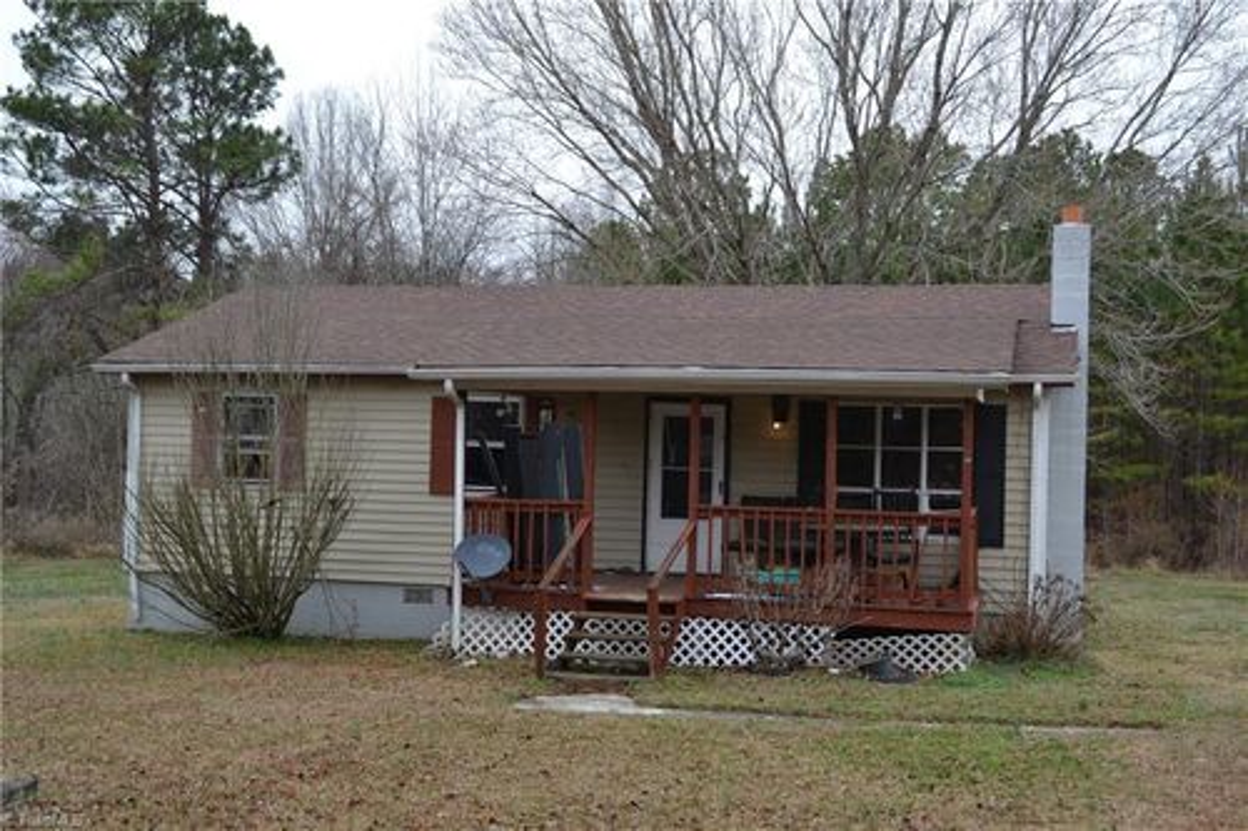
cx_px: 624
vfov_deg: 28.1
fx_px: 1663
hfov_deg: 41.1
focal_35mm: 48
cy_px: 416
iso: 100
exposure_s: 1/160
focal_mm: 32
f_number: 6.3
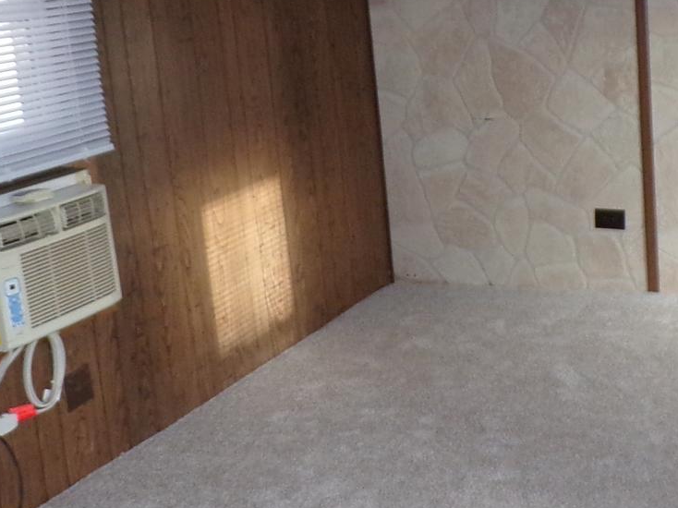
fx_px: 1312
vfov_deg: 21.9
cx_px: 490
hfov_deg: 28.6
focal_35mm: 67
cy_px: 209
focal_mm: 4.3
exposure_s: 1/25
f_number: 3
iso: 200
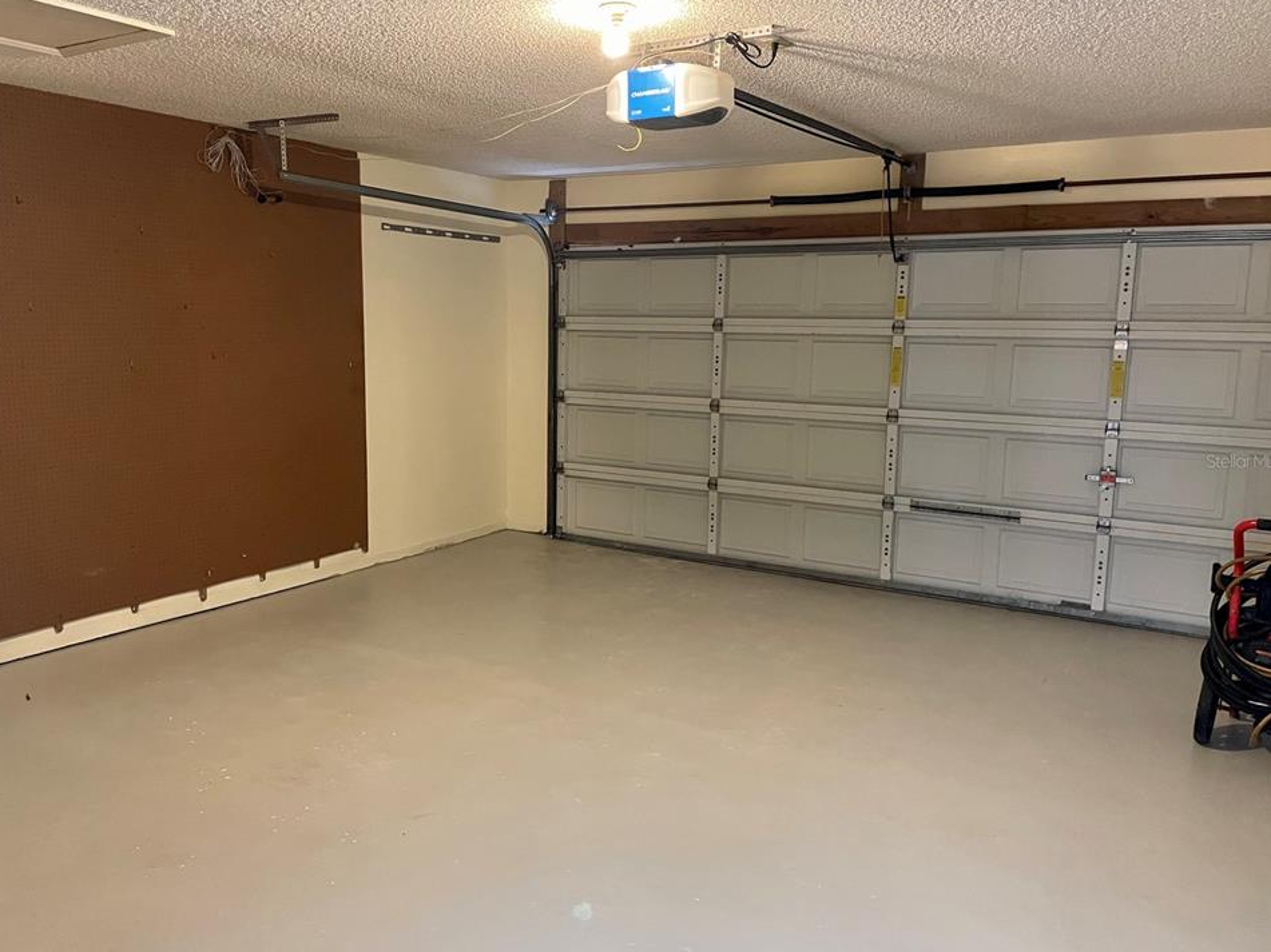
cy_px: 461
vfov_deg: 49.7
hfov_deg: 63.4
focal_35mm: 28
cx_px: 603
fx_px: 1028
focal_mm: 4.2
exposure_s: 1/40
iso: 500
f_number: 1.6
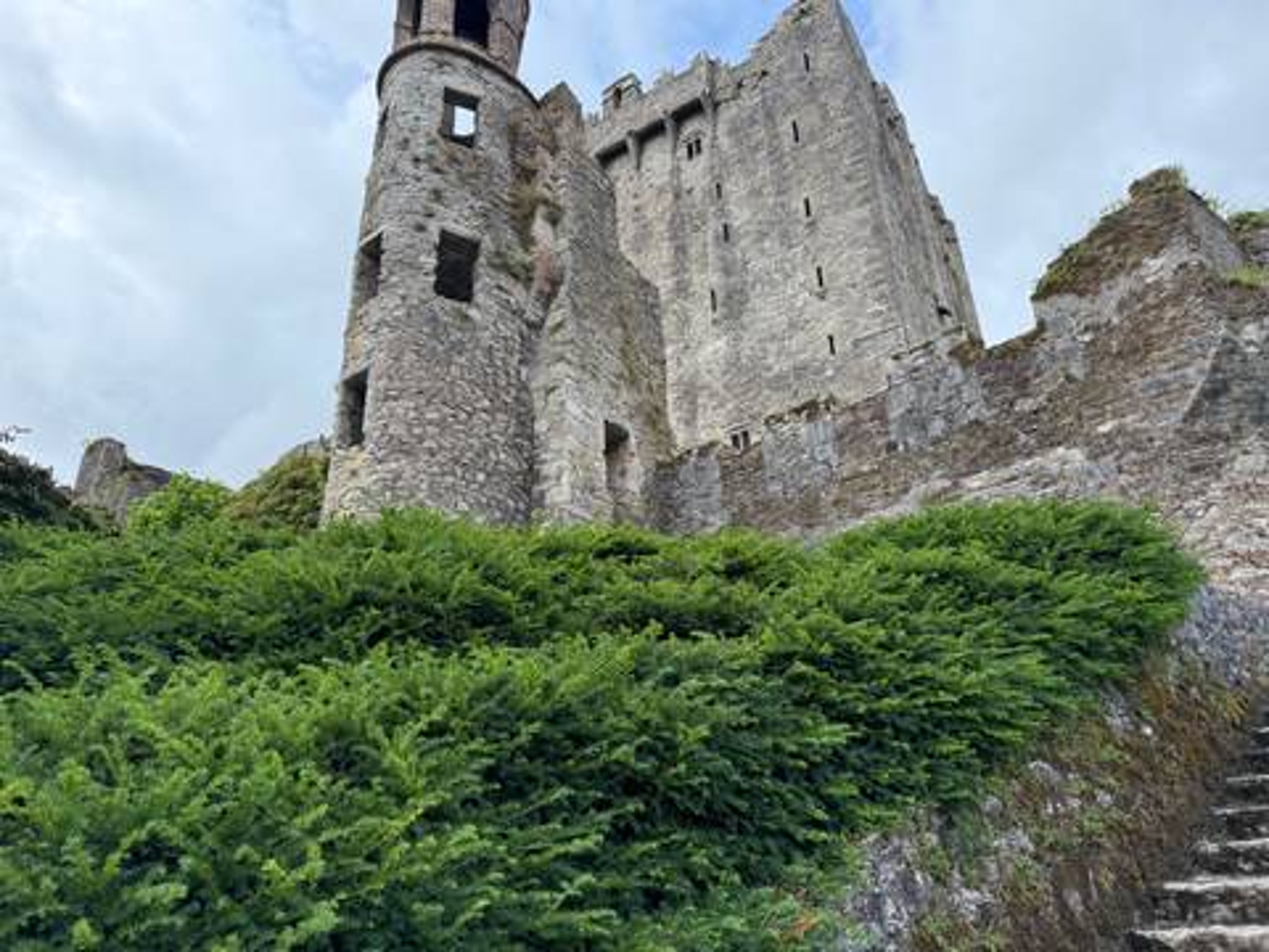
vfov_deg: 56.8
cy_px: 476
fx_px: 880
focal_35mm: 24
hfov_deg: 71.6
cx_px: 634
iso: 100
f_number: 1.78
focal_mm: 6.76
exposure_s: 1/1553
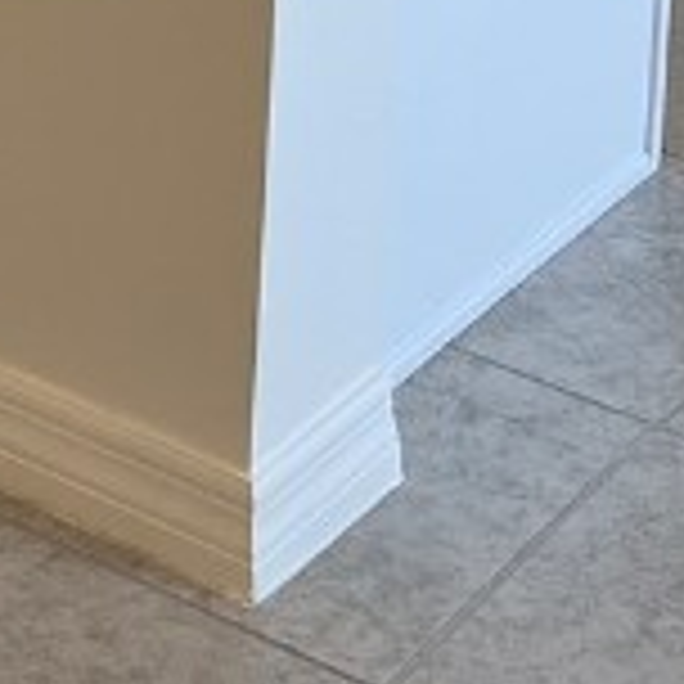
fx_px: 3465
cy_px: -1004
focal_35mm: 155
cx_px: -554
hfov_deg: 10.6
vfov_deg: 9.8
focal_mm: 5.7
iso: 64
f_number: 1.5
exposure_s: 1/120
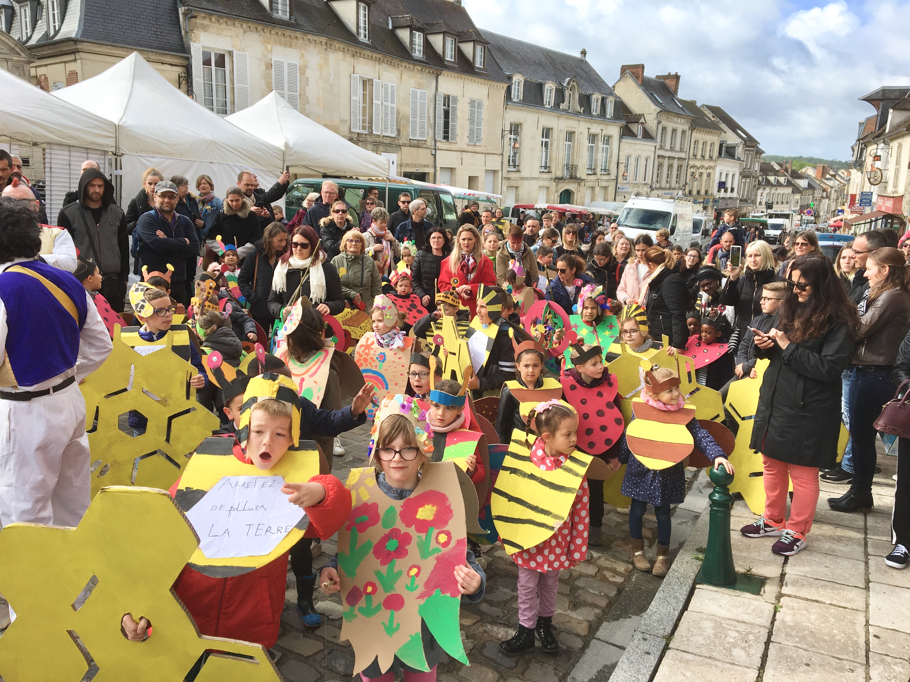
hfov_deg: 61.7
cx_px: 455
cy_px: 341
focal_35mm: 29
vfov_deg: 48.2
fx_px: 762
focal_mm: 4.15
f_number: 2.2
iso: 25
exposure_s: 1/793
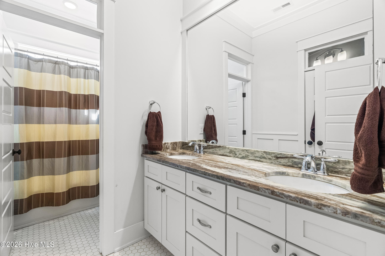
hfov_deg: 96.7
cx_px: 192
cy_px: 128
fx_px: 171
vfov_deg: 73.8
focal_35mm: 16
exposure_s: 1/2.5
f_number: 8
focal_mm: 16
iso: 640
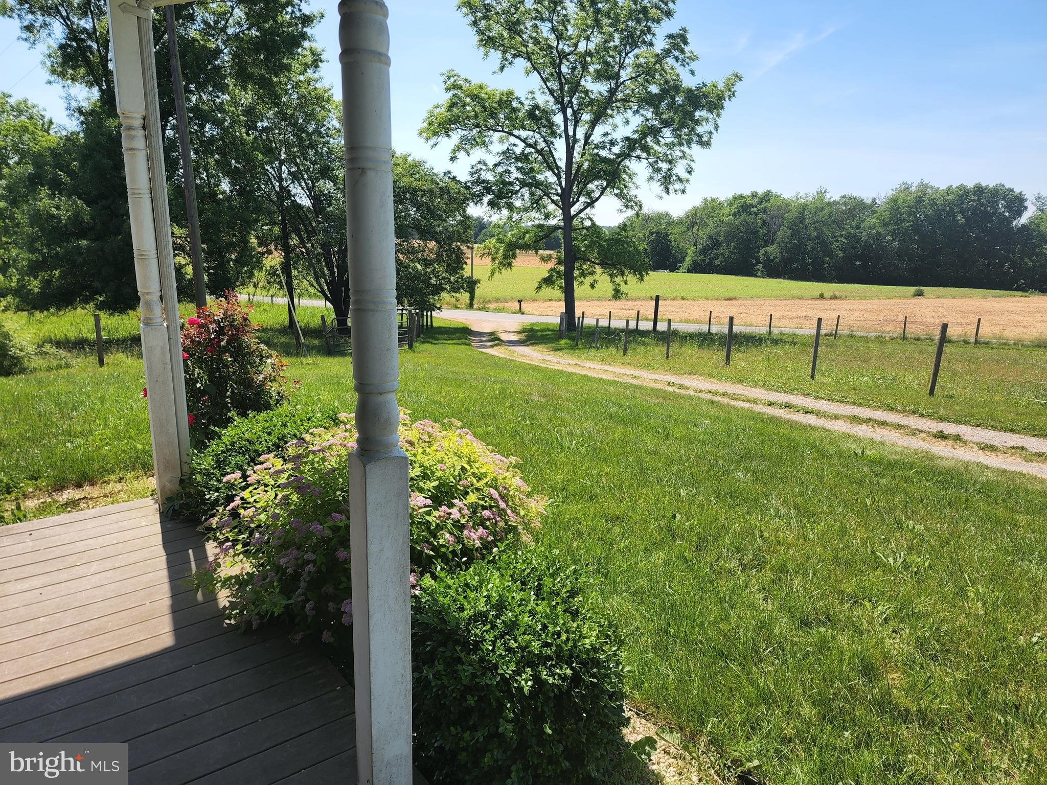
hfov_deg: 73.9
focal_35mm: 23
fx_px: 696
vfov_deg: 58.9
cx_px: 524
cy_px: 392
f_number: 1.8
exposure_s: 1/641
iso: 12
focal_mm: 6.4
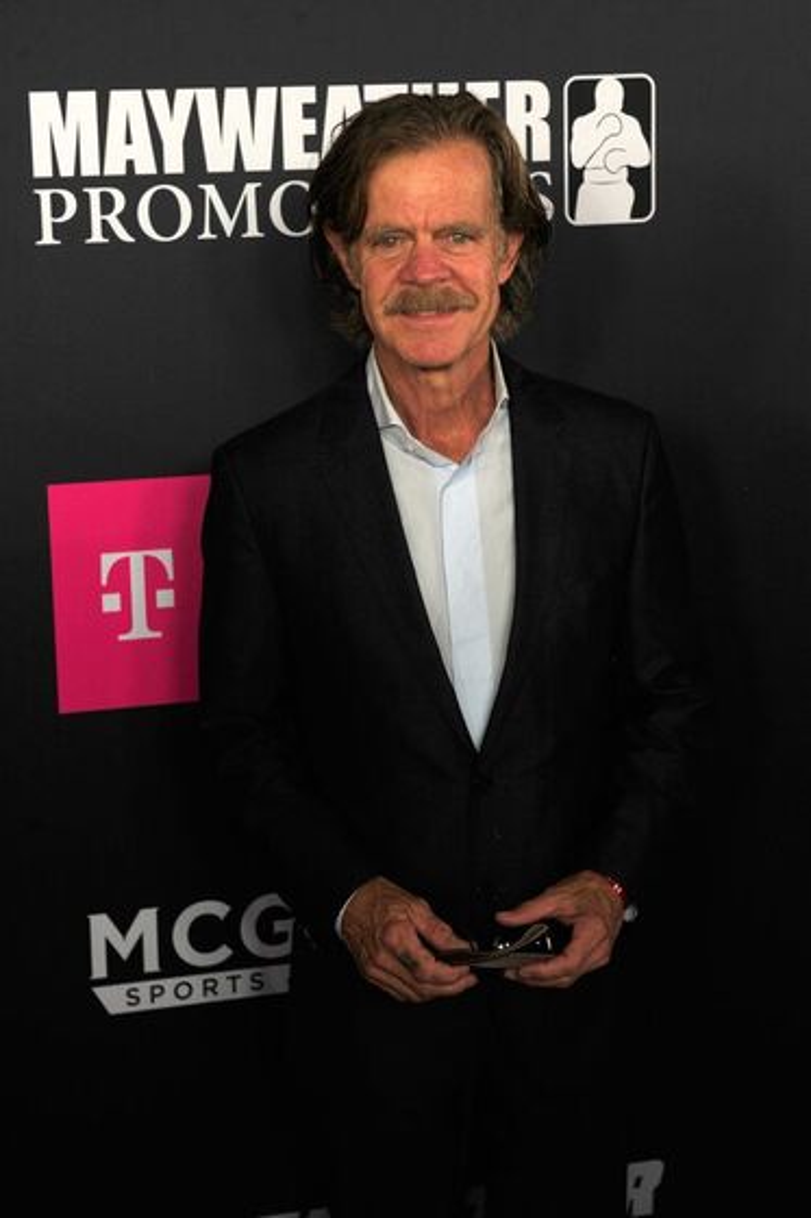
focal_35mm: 70
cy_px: 609
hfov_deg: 19.4
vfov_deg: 28.9
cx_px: 406
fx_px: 2367
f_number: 5.6
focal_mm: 70
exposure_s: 1/250
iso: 640
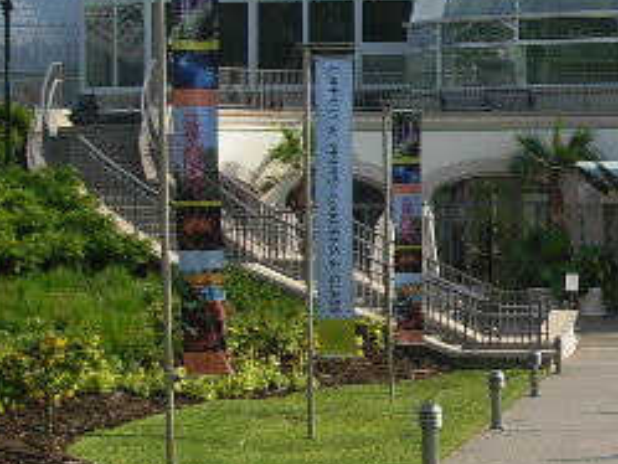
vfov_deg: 9.6
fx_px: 2751
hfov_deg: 12.6
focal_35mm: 154
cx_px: 663
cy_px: 172
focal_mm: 8.5
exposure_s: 1/813
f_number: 3.2
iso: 79
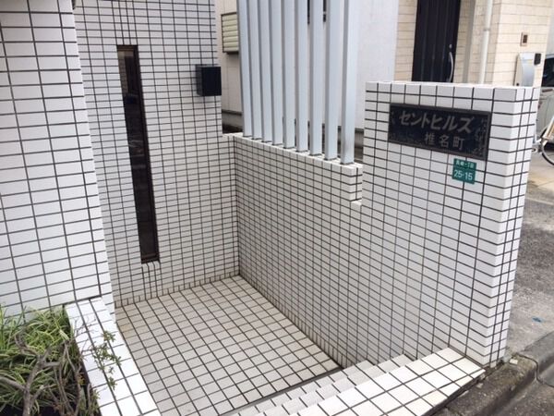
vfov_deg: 48.2
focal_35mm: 29
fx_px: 464
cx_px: 277
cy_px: 208
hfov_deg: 61.7
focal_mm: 4.15
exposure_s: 1/360
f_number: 2.2
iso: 32
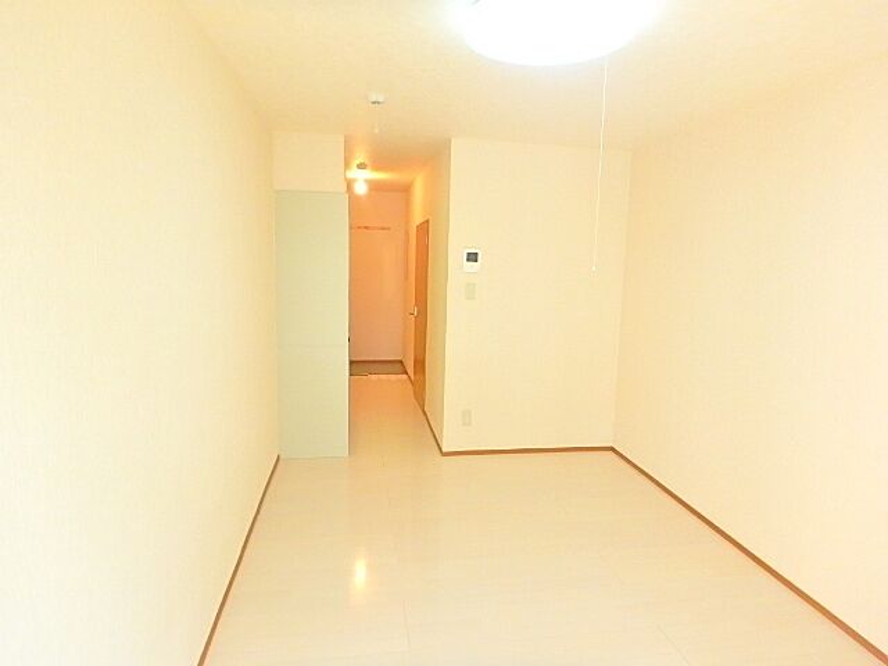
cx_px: 444
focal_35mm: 21
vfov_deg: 63.4
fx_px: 539
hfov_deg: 79.0
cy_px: 333
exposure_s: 1/30
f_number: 3.5
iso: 400
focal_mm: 3.7
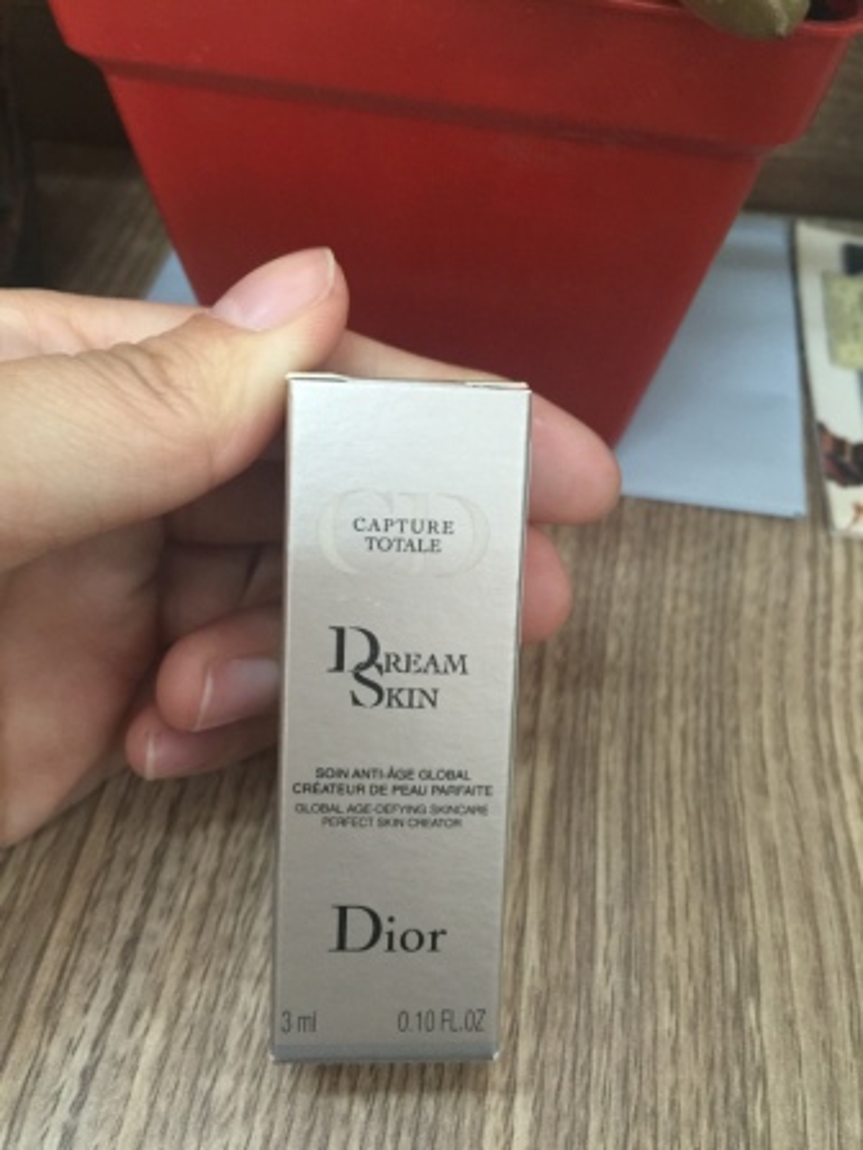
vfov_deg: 61.7
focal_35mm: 29
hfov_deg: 48.2
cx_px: 432
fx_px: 964
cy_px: 575
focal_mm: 4.15
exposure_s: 1/17
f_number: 2.2
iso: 125
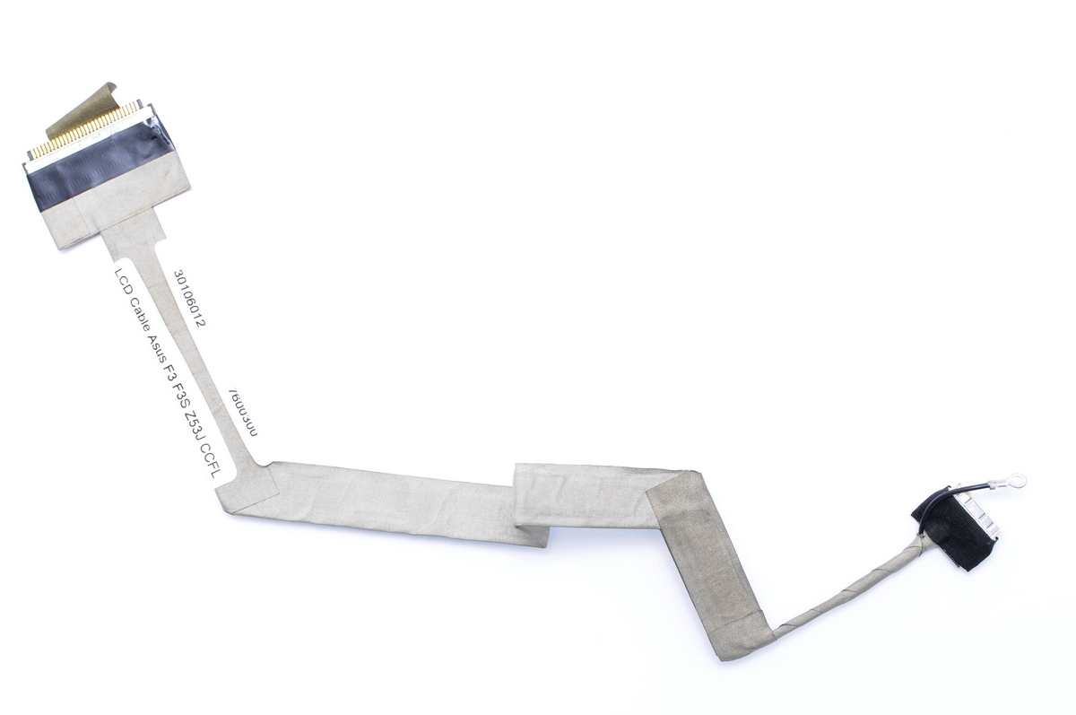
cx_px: 538
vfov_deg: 25.7
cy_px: 358
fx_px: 1567
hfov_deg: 37.9
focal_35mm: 52
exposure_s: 1/25
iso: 200
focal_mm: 35
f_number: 10
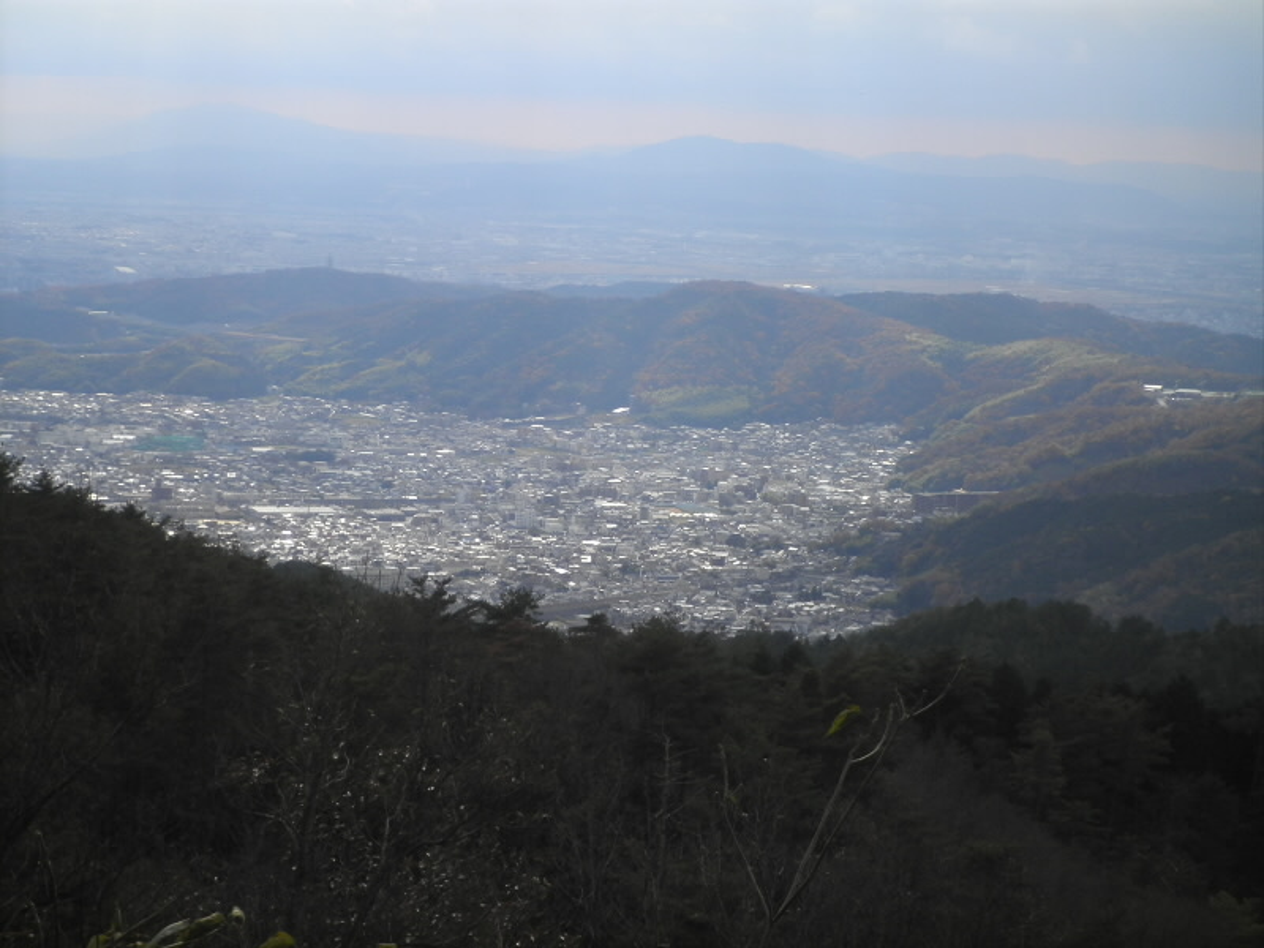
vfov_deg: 13.7
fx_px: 3944
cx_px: 632
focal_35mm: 108
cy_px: 474
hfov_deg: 18.2
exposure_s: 1/250
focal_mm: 19.6
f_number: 5.9
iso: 64
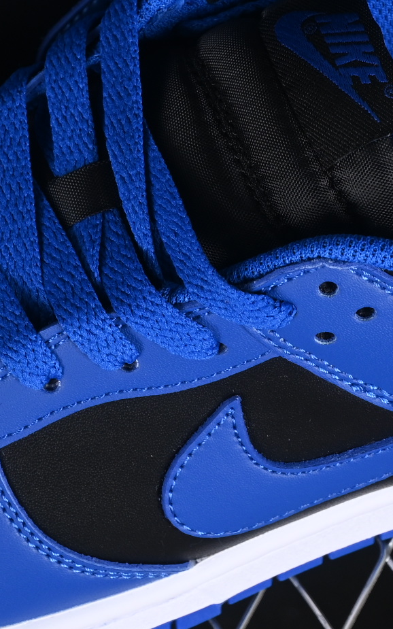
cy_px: 147
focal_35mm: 230
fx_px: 3942
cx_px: 103
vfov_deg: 9.1
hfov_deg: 5.7
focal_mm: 50
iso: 160
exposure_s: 1/50
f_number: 6.3
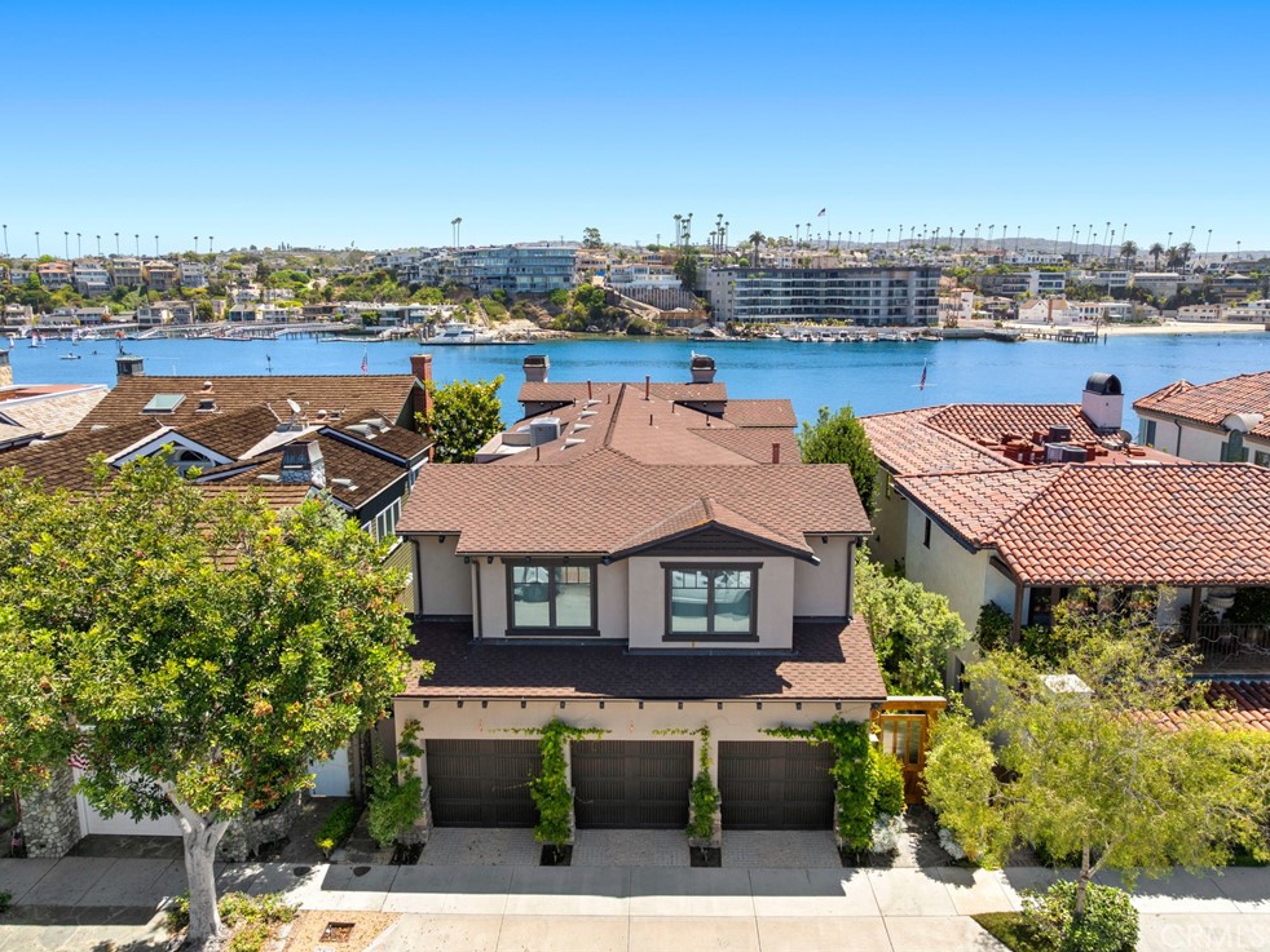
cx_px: 635
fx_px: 917
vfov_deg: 54.9
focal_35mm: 25
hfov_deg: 69.4
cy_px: 460
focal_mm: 12.29
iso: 140
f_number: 2.8
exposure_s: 1/1250
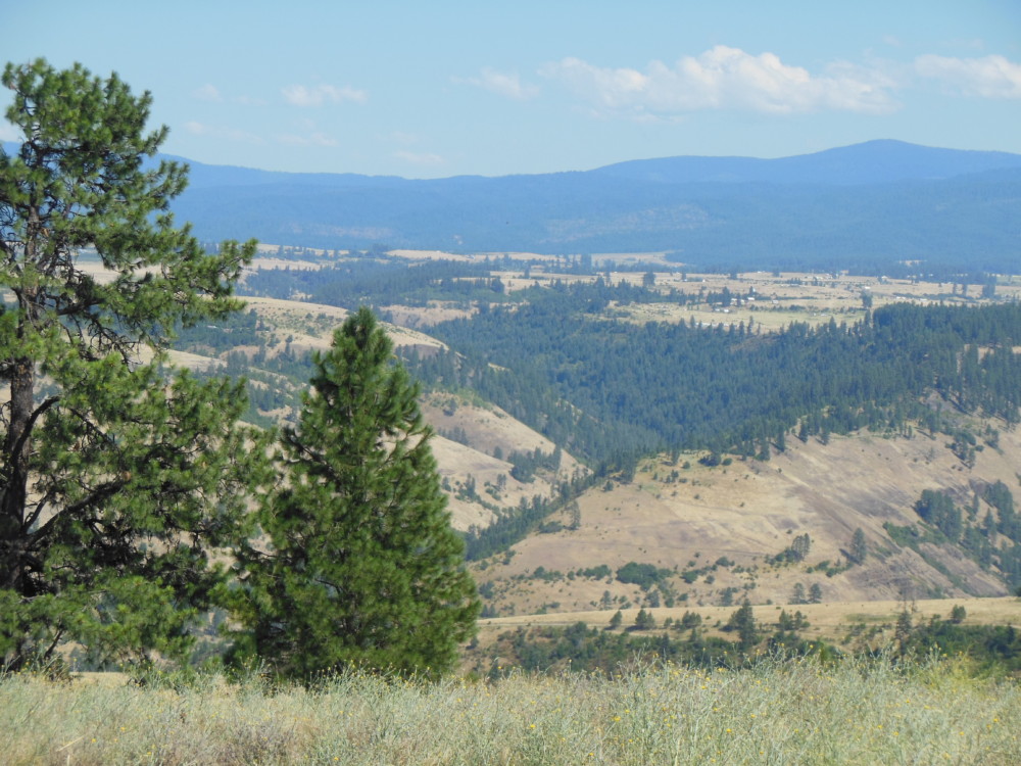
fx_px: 2891
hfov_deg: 20.0
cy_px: 383
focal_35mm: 98
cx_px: 510
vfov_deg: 15.1
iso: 125
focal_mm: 17.5
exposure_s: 1/800
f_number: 4.7
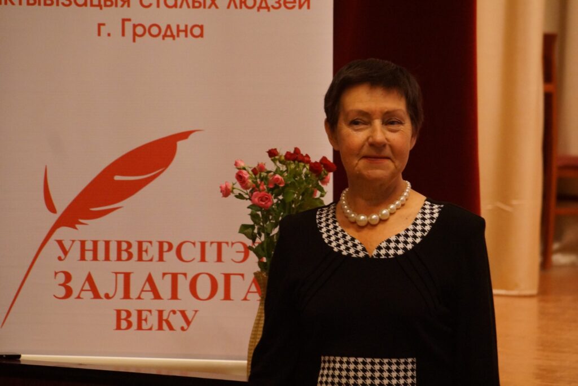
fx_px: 3253
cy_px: 193
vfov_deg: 6.8
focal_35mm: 202
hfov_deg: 10.2
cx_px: 289
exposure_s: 1/30
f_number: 5.6
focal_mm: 135
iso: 1600
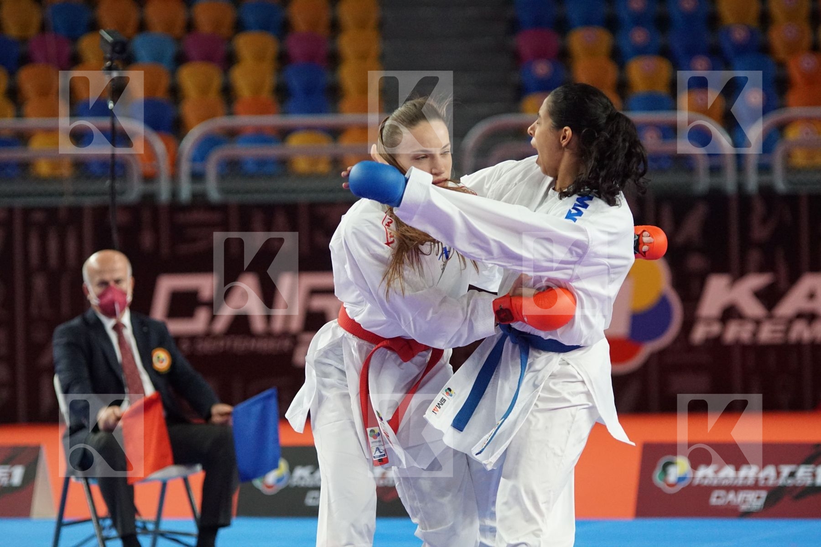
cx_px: 410
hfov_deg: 10.2
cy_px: 274
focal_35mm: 202
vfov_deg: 6.8
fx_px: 4618
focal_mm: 135
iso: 3200
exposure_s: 1/1600
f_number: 2.8
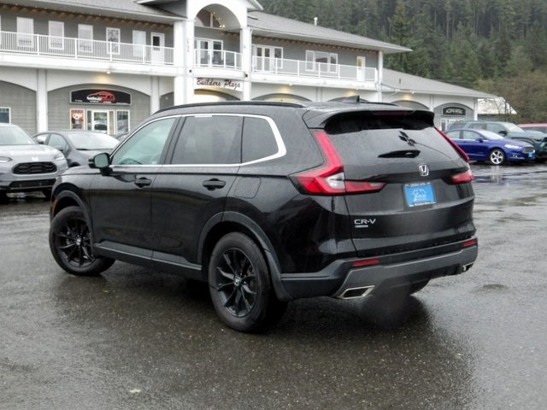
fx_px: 790
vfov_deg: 29.1
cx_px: 274
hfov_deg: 38.2
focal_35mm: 50
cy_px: 205
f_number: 3.8
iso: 800
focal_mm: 9
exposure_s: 1/60
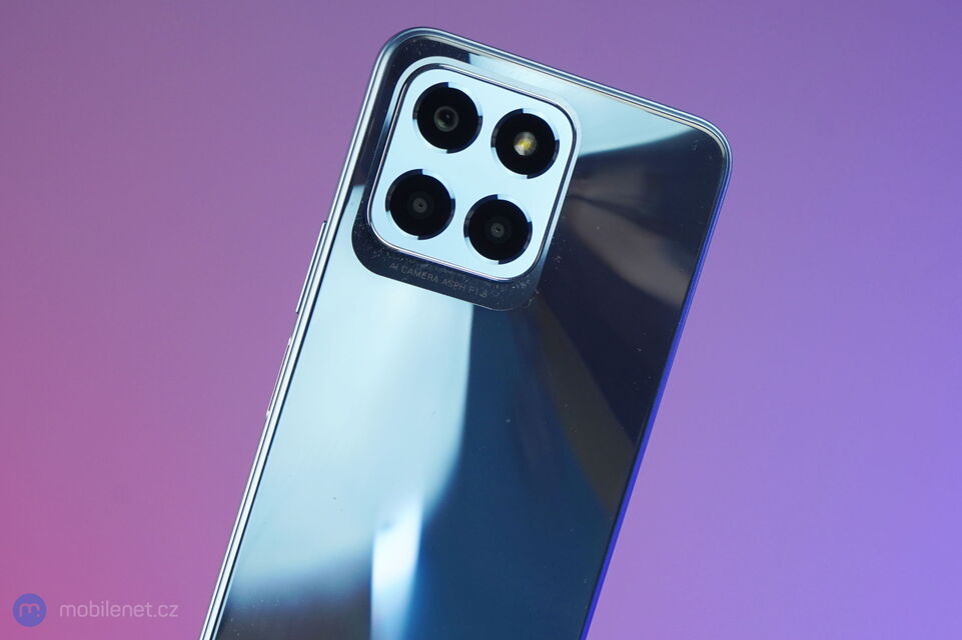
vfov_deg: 29.2
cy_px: 320
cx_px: 481
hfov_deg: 42.8
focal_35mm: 46
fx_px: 1229
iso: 500
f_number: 6.3
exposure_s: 1/125
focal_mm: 46
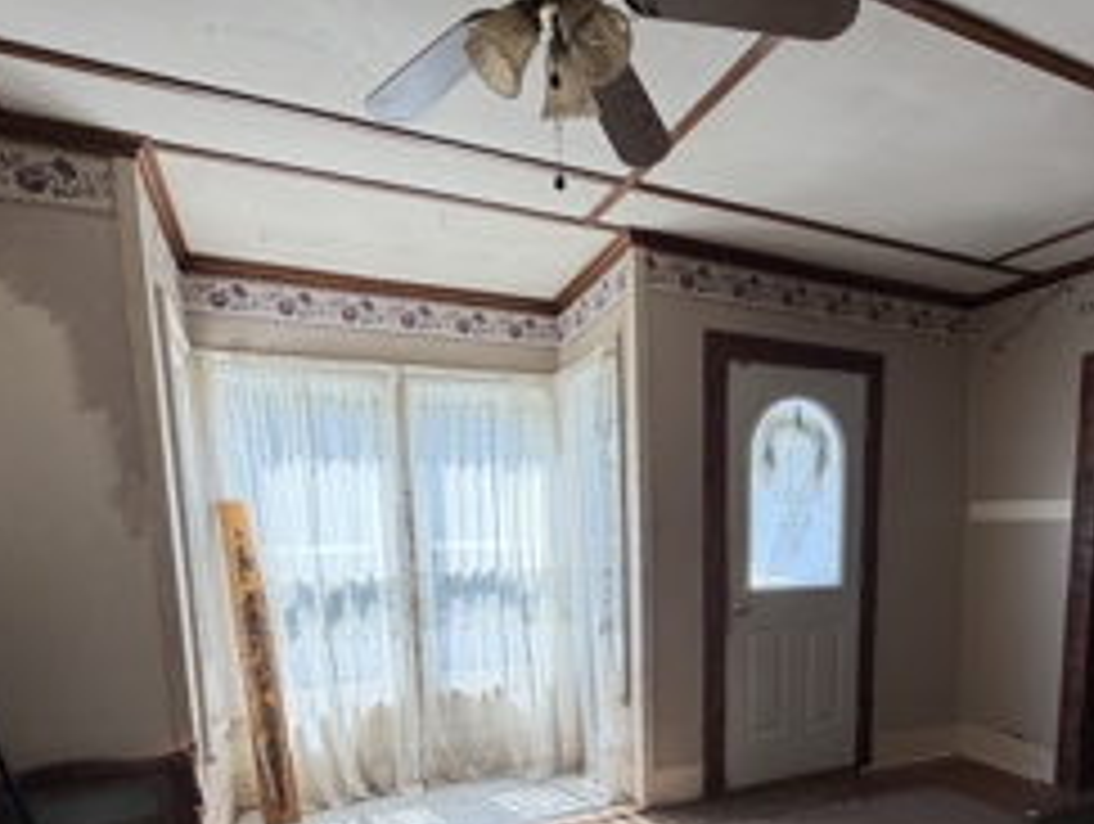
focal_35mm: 23
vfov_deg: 55.9
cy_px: 626
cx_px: 662
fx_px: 728
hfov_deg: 73.0
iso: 64
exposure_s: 1/121
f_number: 2.2
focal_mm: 2.22
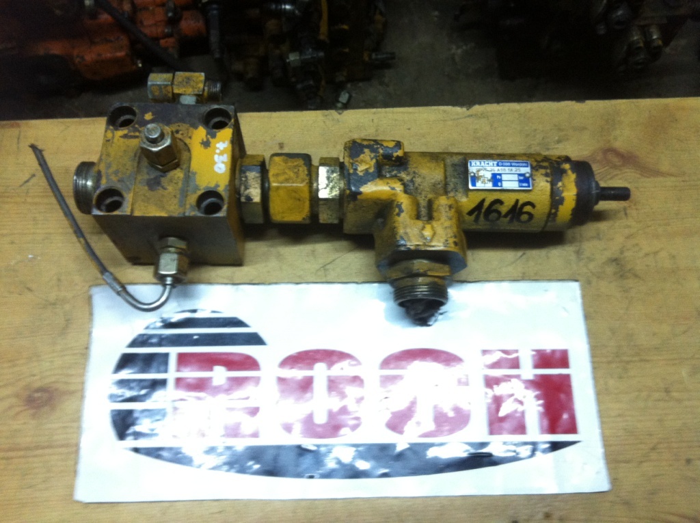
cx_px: 350
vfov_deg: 40.6
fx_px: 707
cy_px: 262
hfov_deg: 52.7
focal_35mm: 35
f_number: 2.8
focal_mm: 3.85
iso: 250
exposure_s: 1/15
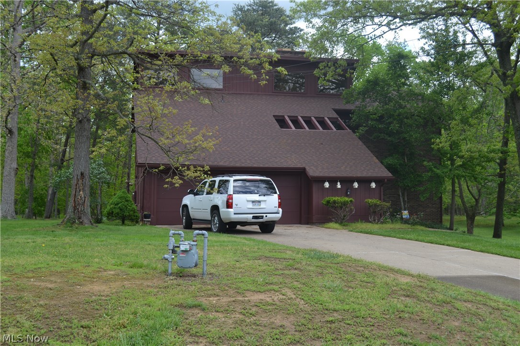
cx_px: 260
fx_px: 650
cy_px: 173
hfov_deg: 43.6
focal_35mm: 45
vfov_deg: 29.9
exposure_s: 1/160
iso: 100
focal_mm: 30
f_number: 6.3
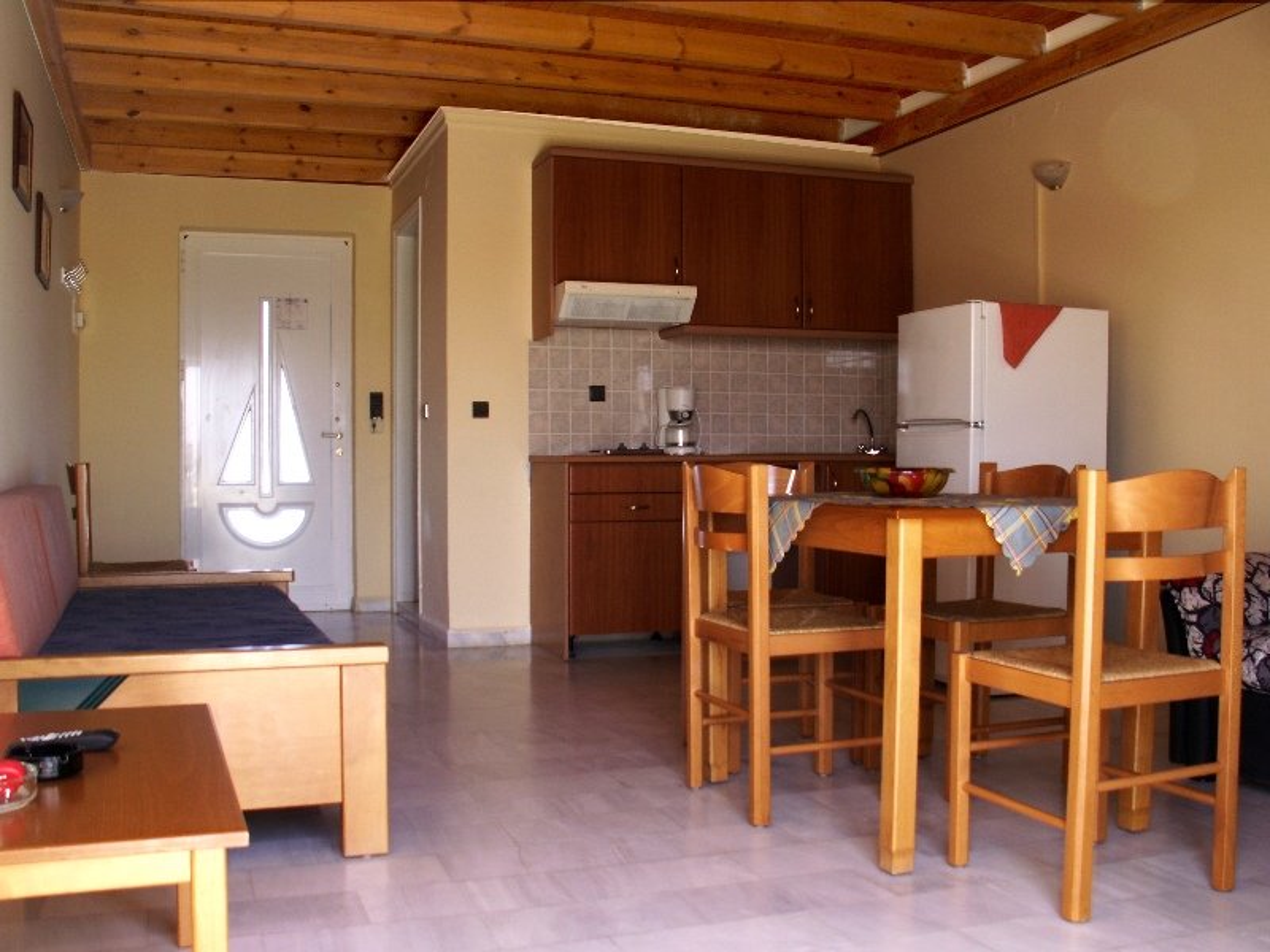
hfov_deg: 52.6
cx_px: 635
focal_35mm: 35
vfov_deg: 40.7
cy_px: 476
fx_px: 1284
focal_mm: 5.86
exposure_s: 1/40
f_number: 2.8
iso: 64
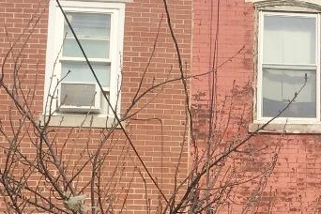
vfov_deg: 10.2
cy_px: 376
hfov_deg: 15.5
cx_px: 397
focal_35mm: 127
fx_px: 1132
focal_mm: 4.15
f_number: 2.2
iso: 32
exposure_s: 1/2639
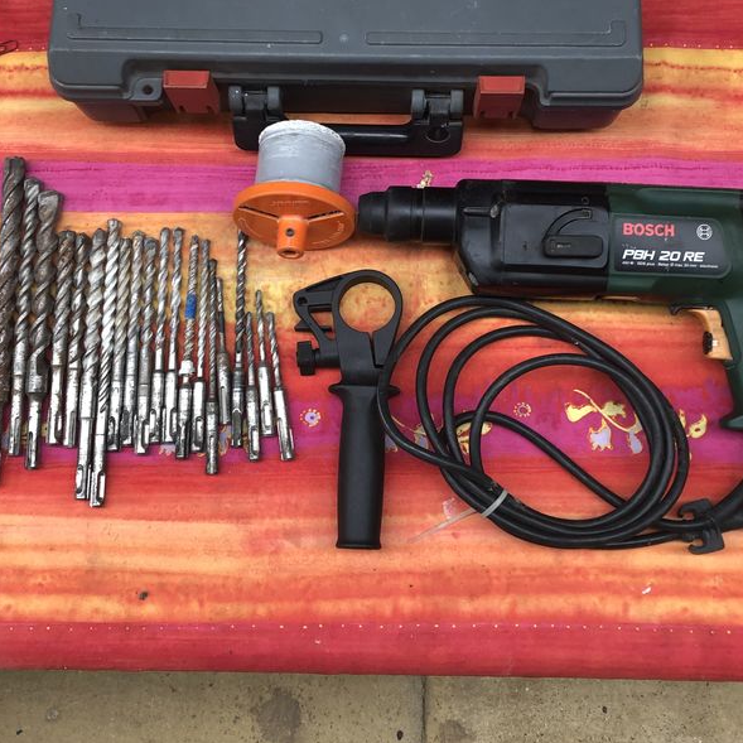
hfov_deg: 40.0
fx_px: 1020
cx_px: 368
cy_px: 256
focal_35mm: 42
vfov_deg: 39.6
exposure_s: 1/30
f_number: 1.8
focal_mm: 3.99
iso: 25
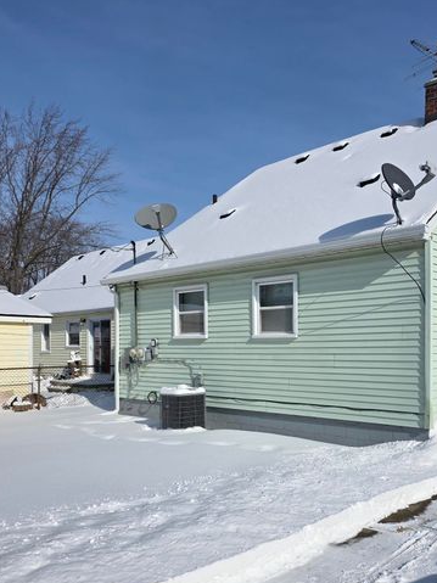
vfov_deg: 56.2
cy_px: 365
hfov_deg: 43.7
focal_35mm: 32
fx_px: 539
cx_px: 278
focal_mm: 6.3
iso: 40
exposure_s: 1/7944
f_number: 1.7
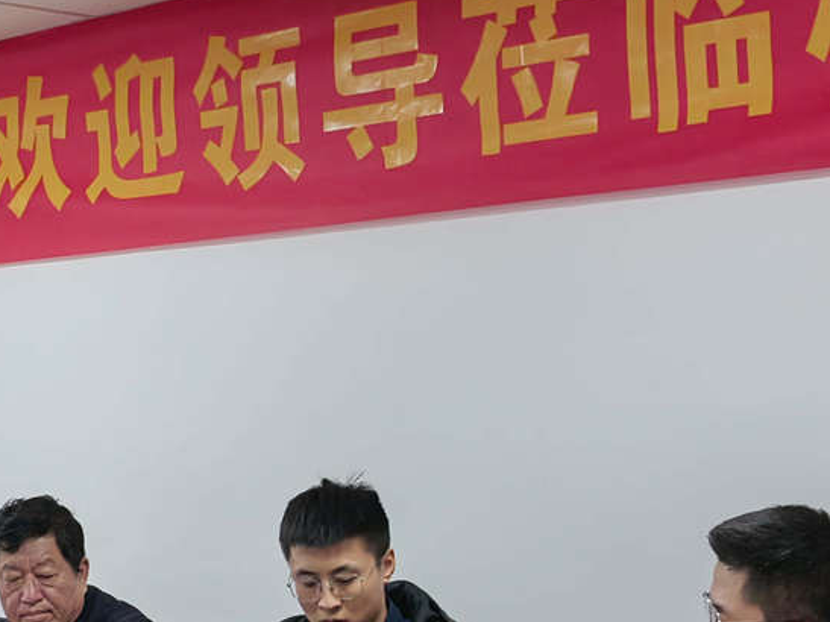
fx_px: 1942
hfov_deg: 24.0
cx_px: 241
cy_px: 435
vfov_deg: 18.1
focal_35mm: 81
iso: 446
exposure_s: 1/50
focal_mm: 5.52
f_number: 1.9
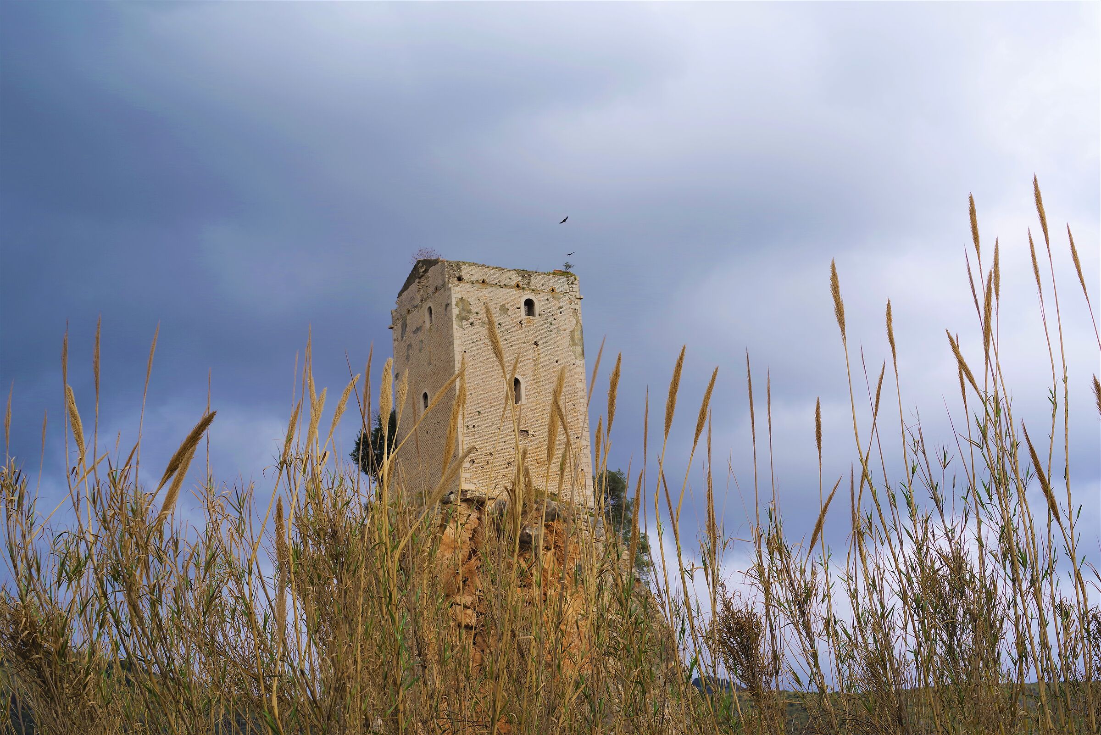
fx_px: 2600
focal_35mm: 85
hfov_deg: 23.9
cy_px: 368
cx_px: 550
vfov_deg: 16.1
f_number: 7.1
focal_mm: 85
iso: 100
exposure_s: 1/100
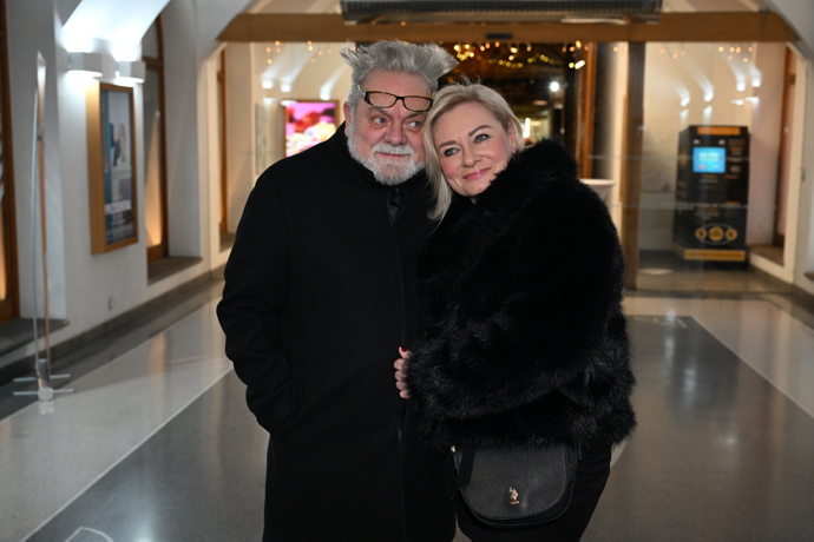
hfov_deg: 45.4
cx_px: 407
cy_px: 271
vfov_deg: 31.2
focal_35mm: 43
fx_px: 972
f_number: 5
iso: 2500
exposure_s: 1/160
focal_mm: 43
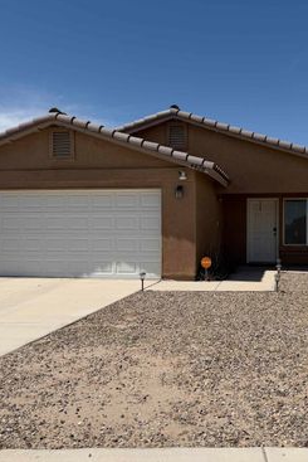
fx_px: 436
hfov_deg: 38.4
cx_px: 211
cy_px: 227
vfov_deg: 55.8
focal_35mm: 34
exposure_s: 1/10309
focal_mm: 6.76
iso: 80
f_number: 1.78
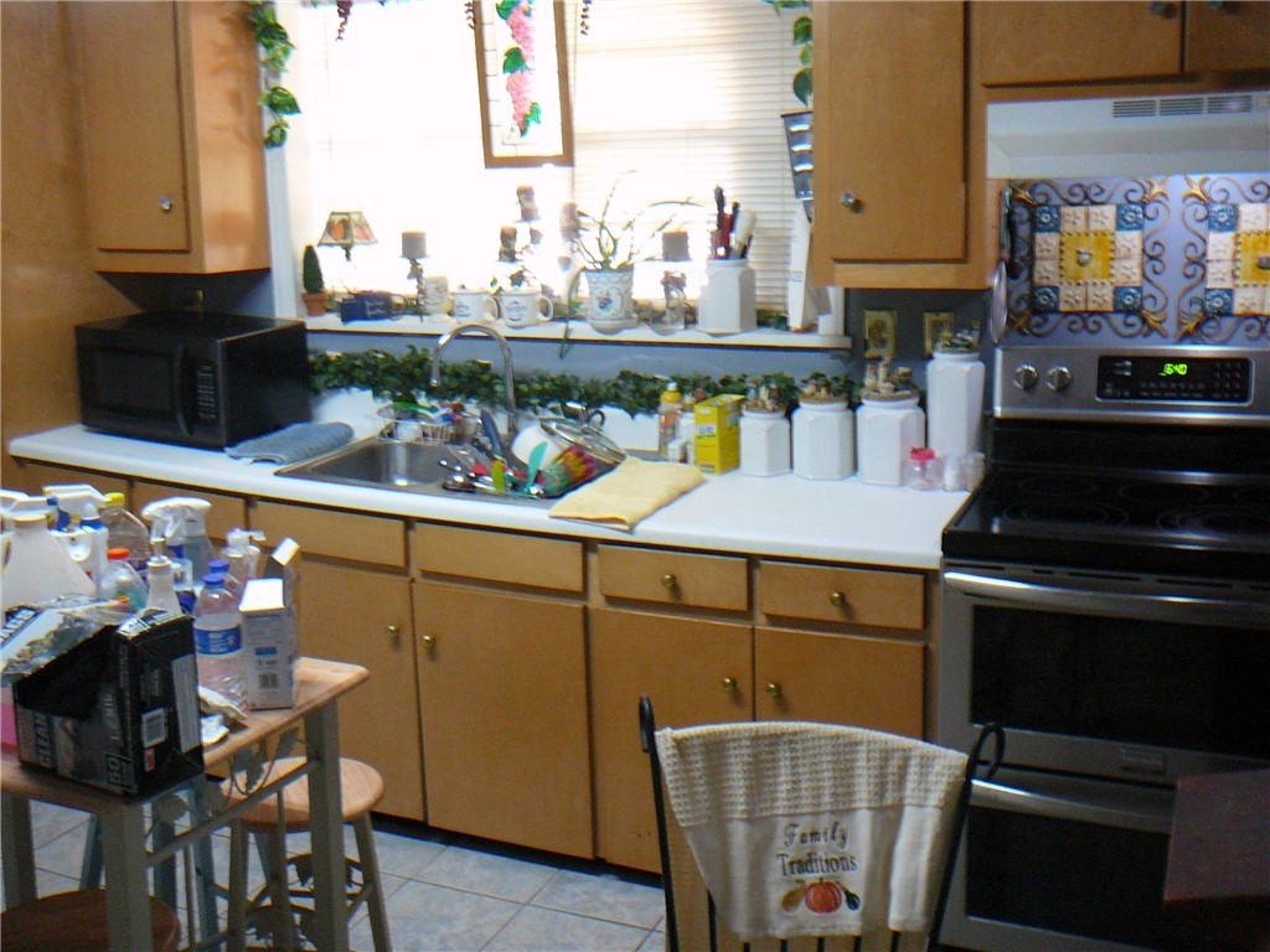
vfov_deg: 40.7
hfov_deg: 52.6
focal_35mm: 35
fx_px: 1284
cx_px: 635
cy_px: 476
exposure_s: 1/13
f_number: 2.8
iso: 200
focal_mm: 5.2
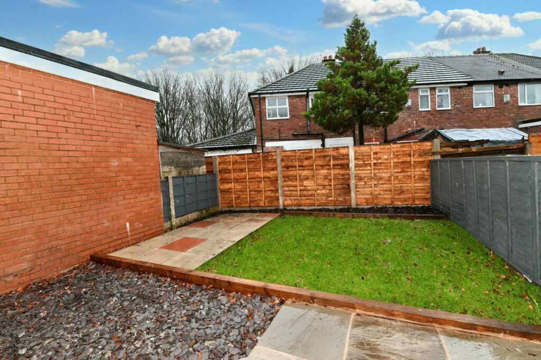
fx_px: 225
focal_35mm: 15
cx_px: 270
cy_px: 180
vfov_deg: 77.2
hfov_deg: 100.4
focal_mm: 15
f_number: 10
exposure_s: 1/100
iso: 6400
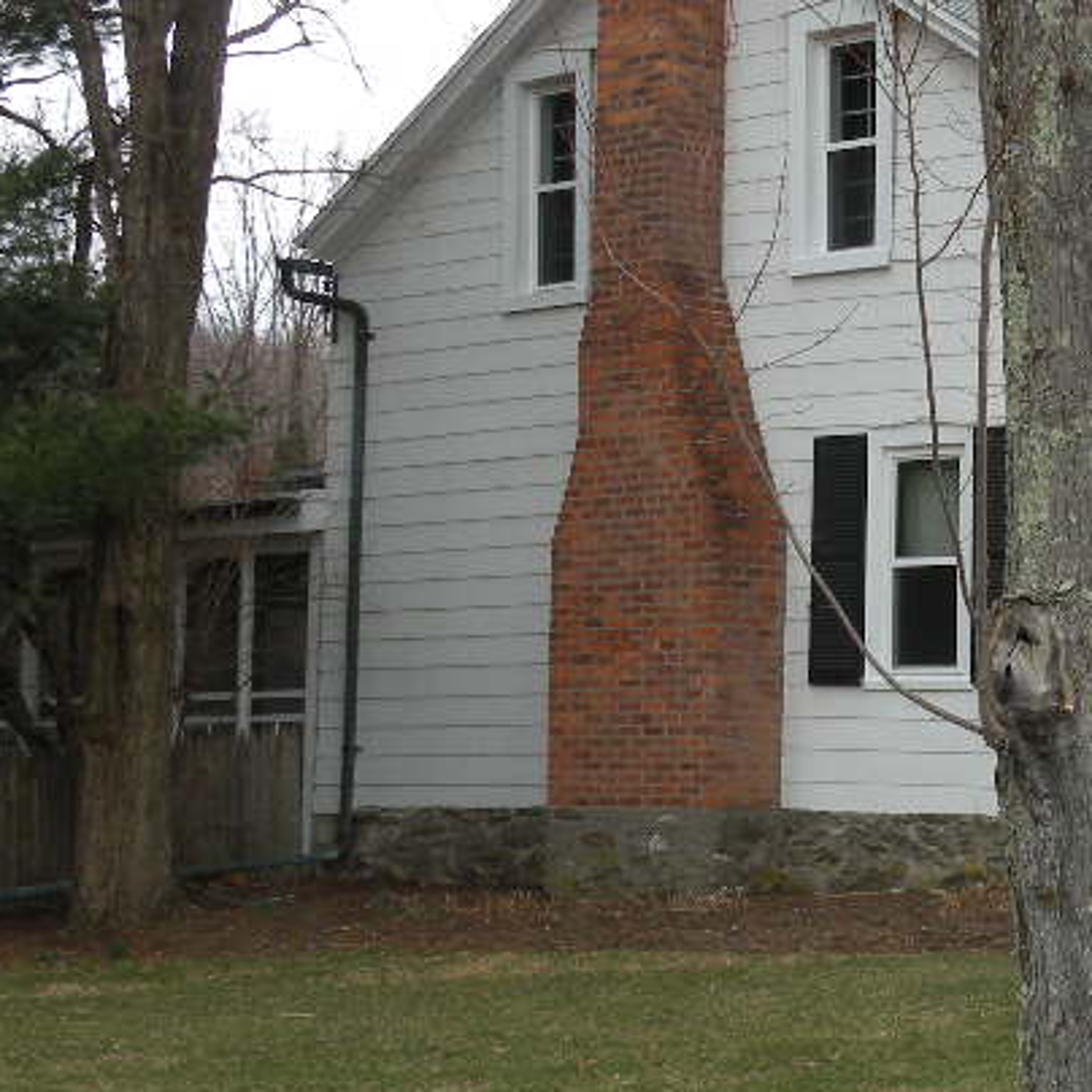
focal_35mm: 94
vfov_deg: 18.5
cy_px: 584
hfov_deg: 17.9
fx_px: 3355
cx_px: 1181
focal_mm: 7.4
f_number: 4.5
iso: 64
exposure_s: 1/120
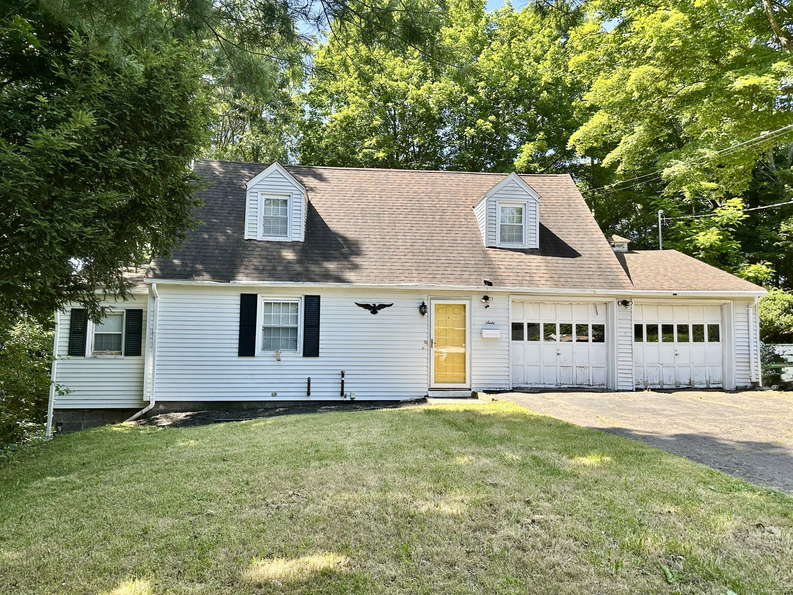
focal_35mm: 24
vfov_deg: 56.8
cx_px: 396
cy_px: 298
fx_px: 550
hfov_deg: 71.6
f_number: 1.78
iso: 80
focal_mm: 6.86
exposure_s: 1/630
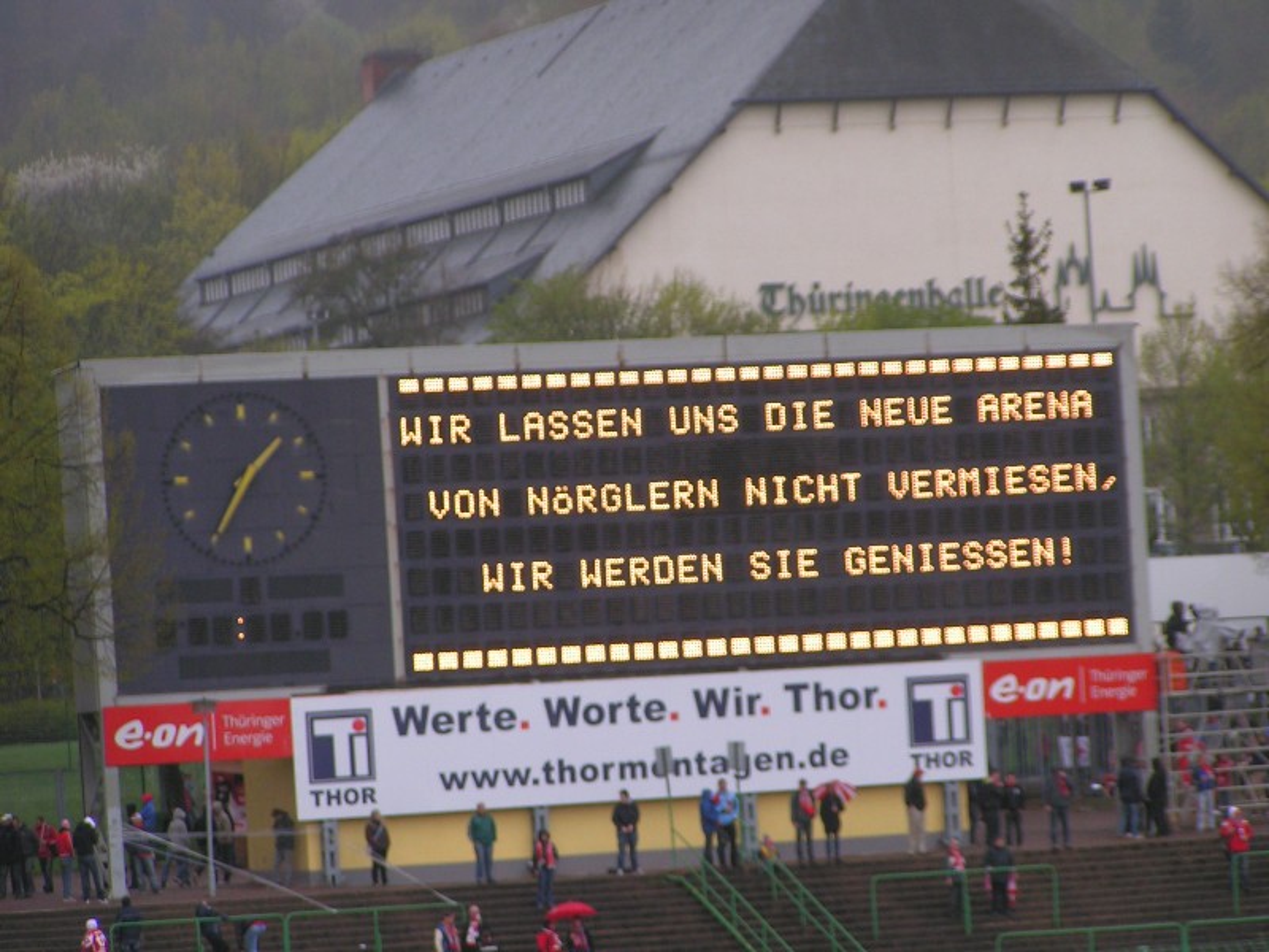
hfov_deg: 8.4
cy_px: 476
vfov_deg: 6.3
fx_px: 8652
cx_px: 634
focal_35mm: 236
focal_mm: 36.1
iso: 80
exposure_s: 1/250
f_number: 3.5
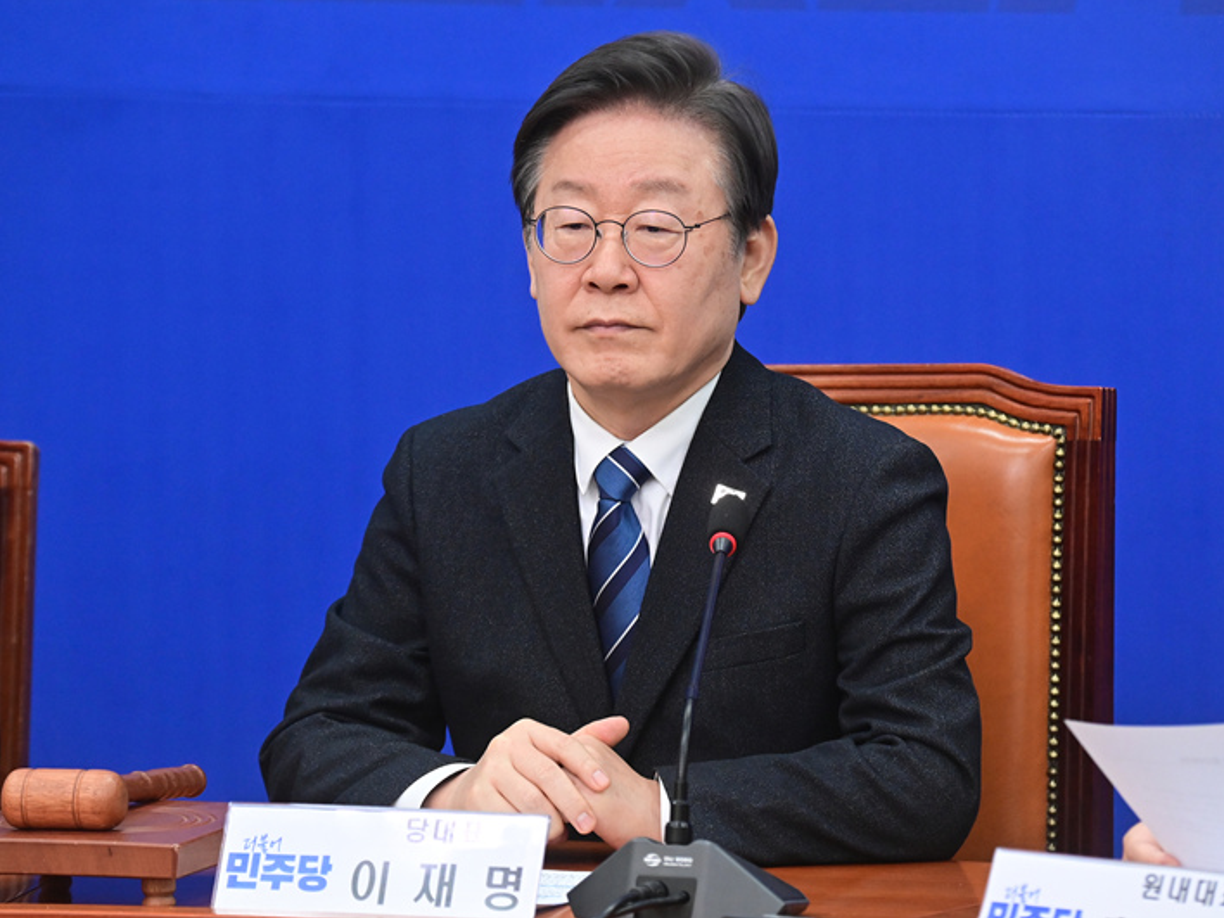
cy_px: 459
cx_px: 650
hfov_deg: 7.9
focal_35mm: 250
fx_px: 8840
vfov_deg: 5.9
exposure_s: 1/320
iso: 5000
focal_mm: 230
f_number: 6.3
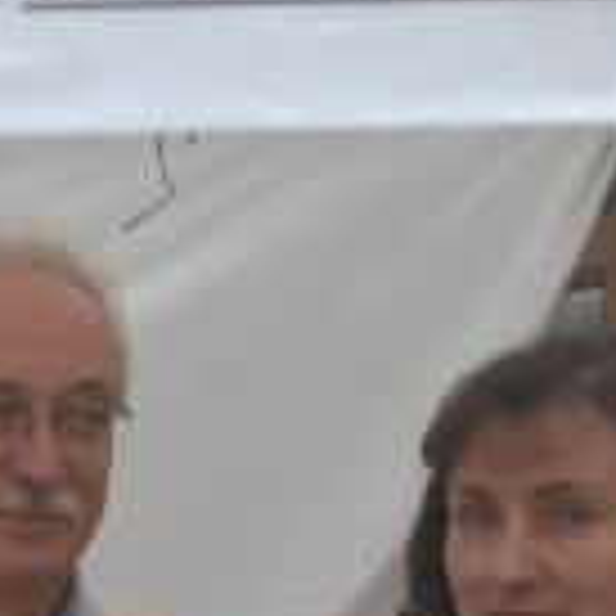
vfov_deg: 9.5
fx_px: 3624
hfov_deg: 9.2
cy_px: 841
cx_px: -544
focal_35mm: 180
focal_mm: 4.28
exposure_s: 1/195
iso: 50
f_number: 2.4
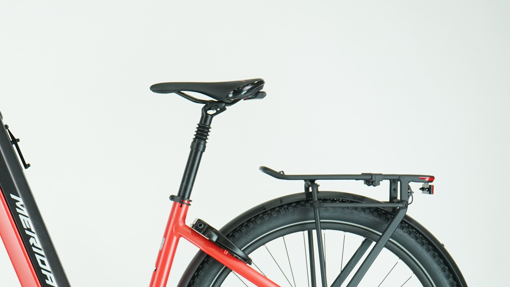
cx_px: 85
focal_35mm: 95
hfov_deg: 22.1
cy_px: 230
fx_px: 1285
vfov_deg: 12.7
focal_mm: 54
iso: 1600
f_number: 5.6
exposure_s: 1/200
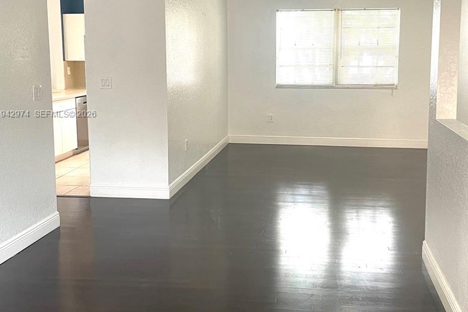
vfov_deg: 31.7
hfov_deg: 46.4
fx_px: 546
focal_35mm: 42
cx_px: 256
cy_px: 115
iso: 125
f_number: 1.6
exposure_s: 1/60
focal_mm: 4.2
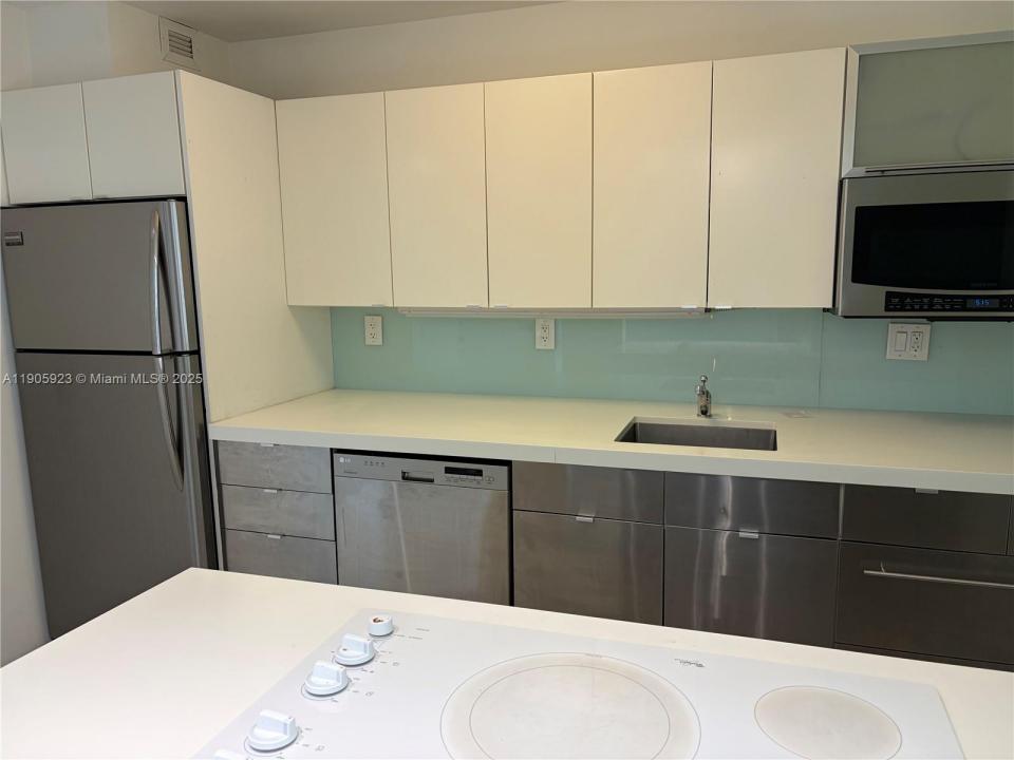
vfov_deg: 53.1
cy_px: 380
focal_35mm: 26
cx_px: 507
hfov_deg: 67.3
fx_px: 762
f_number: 1.6
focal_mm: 5.96
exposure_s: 1/120
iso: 64
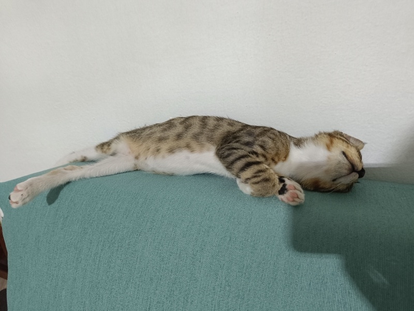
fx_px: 287
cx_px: 207
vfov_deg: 56.8
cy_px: 156
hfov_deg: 71.6
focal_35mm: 24
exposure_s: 1/25
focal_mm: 5.59
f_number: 1.88
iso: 799
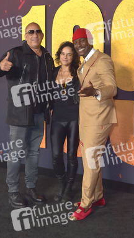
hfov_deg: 20.0
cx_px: 61
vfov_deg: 34.9
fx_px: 379
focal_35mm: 60
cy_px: 123
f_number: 6.3
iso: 800
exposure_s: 1/250
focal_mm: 55
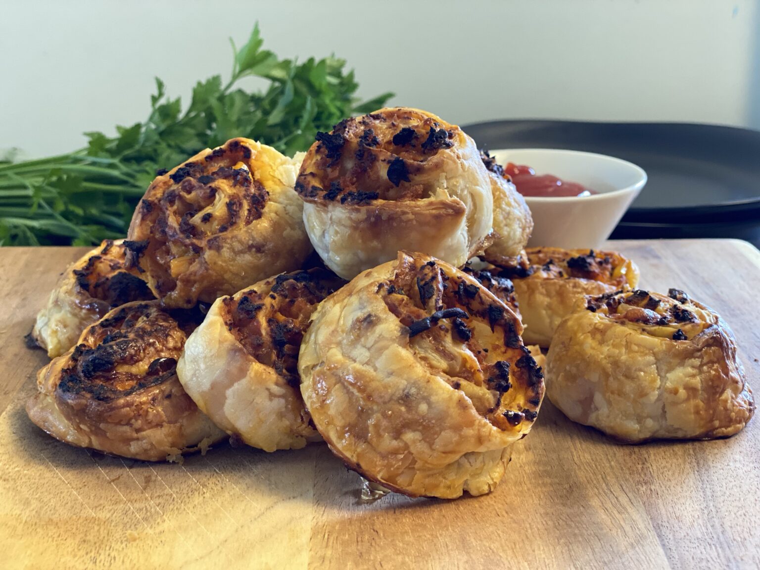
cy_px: 285
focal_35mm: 52
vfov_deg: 28.0
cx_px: 380
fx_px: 1142
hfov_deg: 36.8
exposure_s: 1/76
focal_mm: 6
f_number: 2
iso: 250
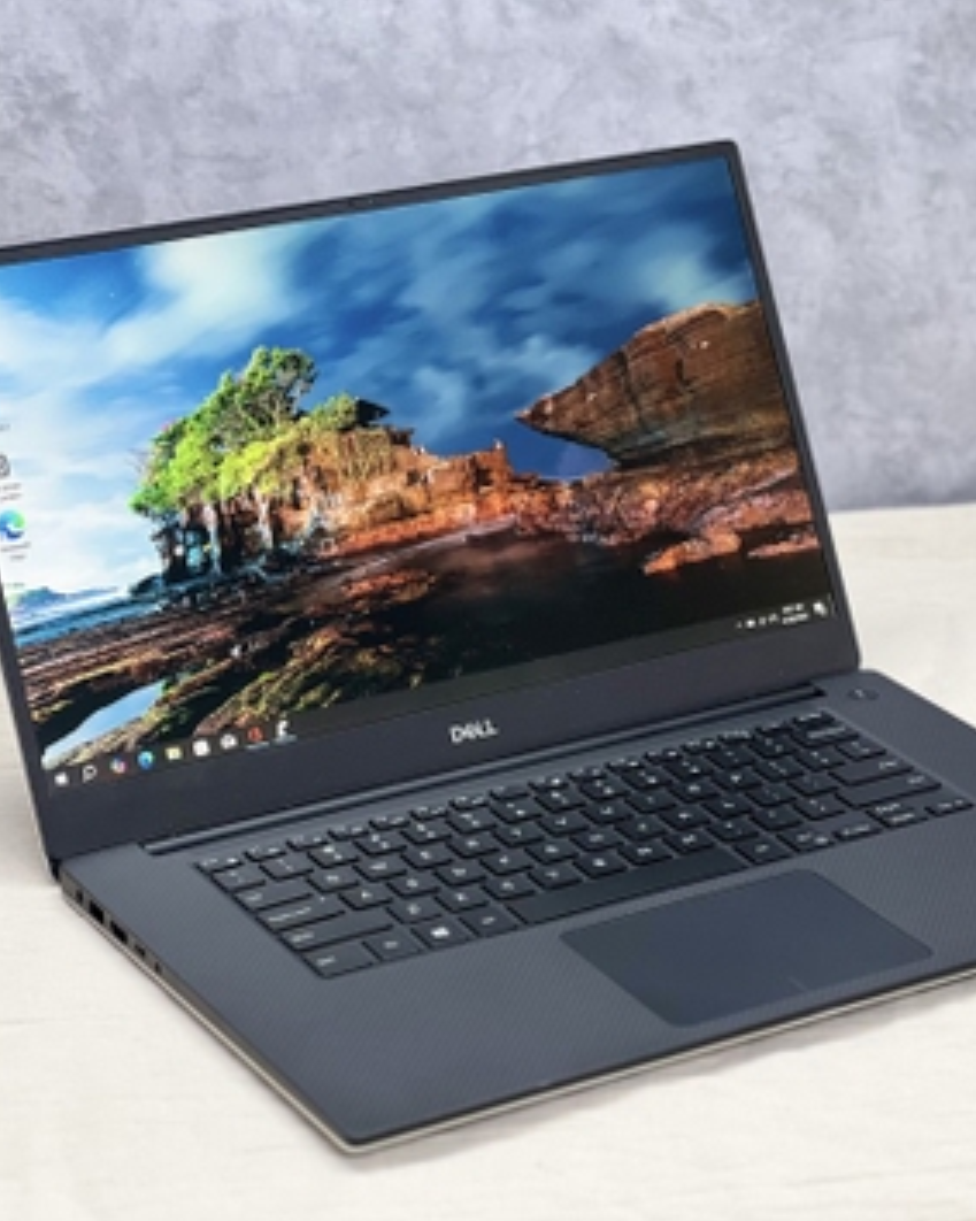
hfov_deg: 15.1
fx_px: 3685
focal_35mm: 102
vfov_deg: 18.8
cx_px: 673
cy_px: 604
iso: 125
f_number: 2.8
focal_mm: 9
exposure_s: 1/33
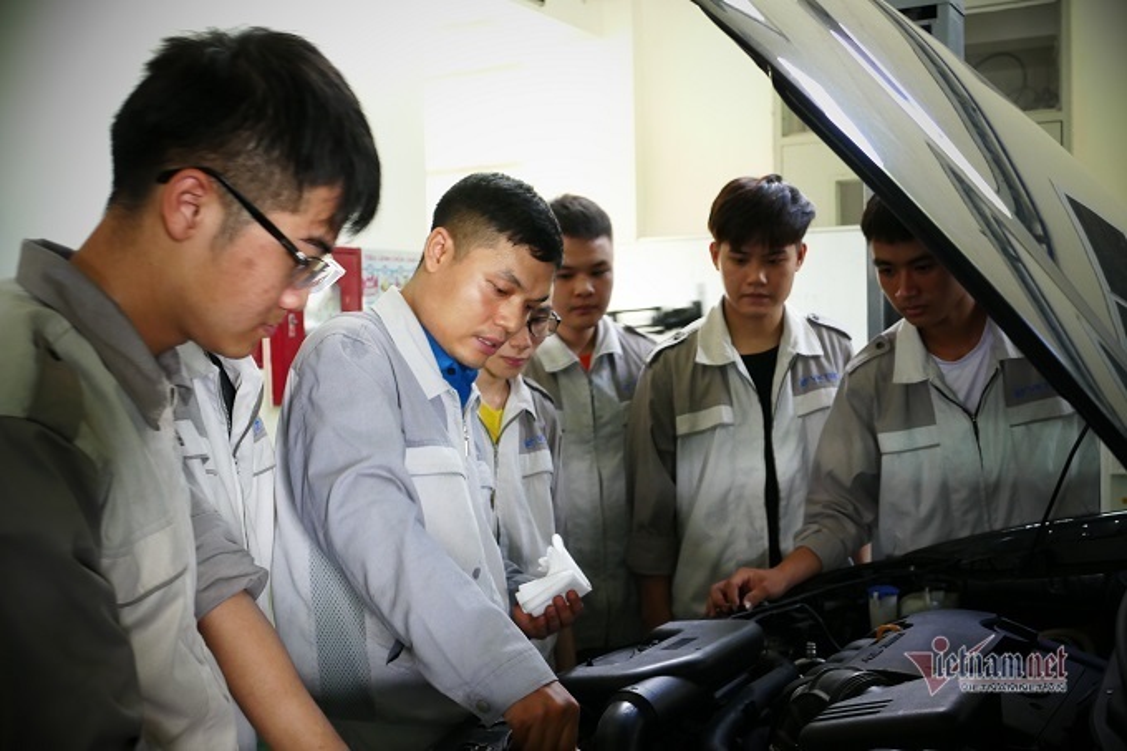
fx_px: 1314
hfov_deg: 46.4
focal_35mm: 42
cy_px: 376
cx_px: 564
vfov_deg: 31.9
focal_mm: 15.26
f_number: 3.2
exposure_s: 1/30
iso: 1600
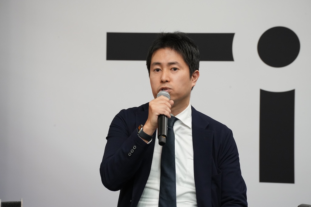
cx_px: 156
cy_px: 104
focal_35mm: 300
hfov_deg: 6.9
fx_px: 2592
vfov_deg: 4.6
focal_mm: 300
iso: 4000
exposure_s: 1/50
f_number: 11
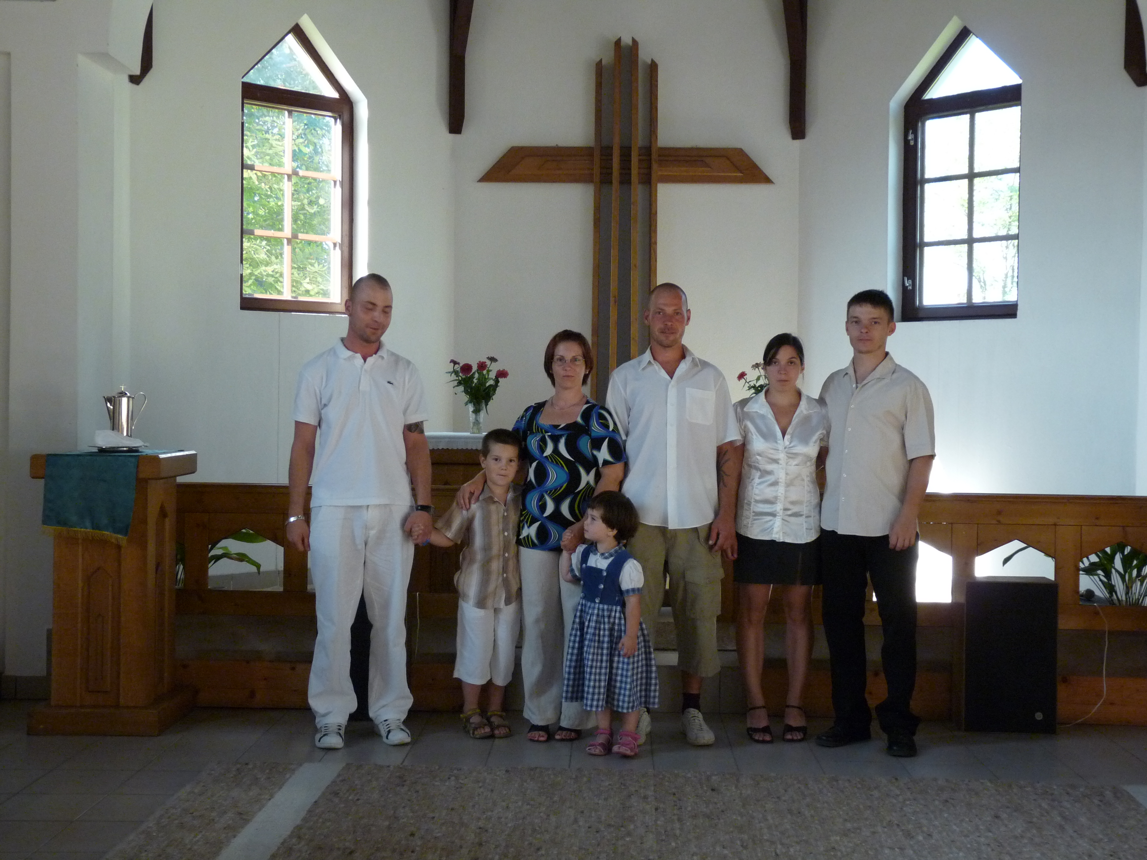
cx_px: 574
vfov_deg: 32.9
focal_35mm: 44
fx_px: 1458
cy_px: 430
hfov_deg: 42.9
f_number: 3
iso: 320
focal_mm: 7.8
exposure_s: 1/30
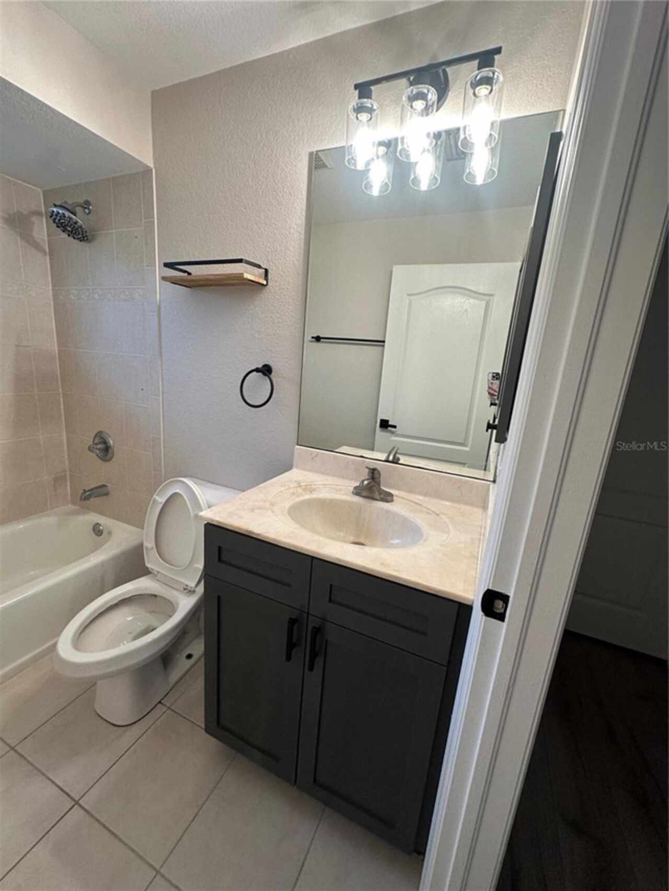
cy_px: 446
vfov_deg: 102.1
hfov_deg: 85.7
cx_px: 334
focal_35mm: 14
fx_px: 361
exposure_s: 1/120
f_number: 2.2
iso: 160
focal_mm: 2.22
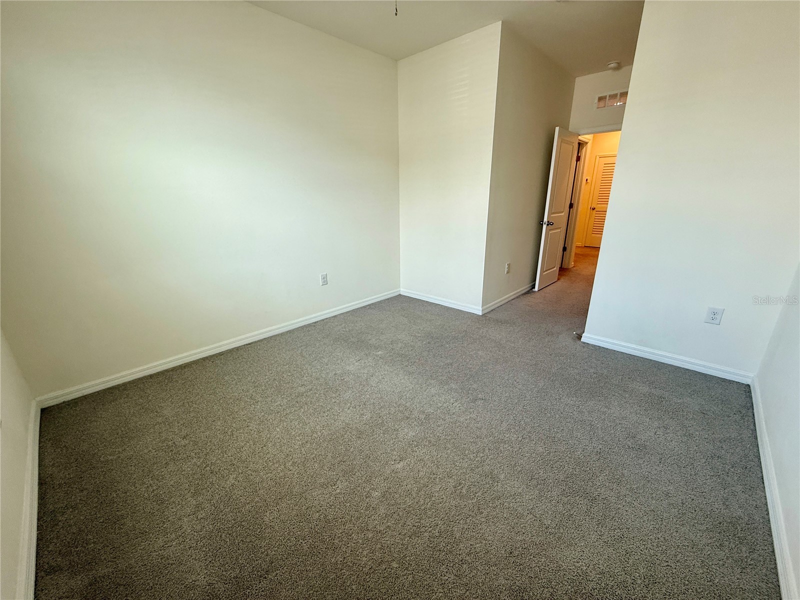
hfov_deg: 102.1
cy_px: 300
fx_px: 324
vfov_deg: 85.7
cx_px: 400
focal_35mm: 14
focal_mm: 2.22
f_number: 2.2
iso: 160
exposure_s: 1/120
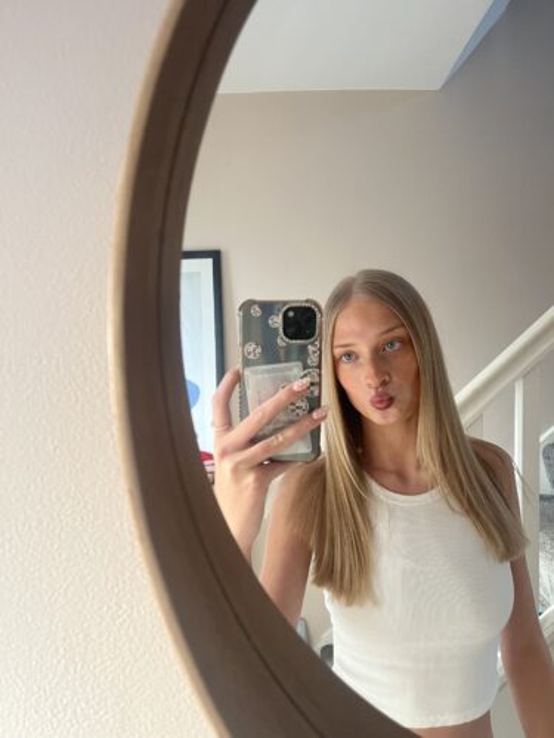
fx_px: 555
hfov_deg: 53.1
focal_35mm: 26
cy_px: 369
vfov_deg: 67.3
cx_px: 277
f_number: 1.6
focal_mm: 5.1
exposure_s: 1/60
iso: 160
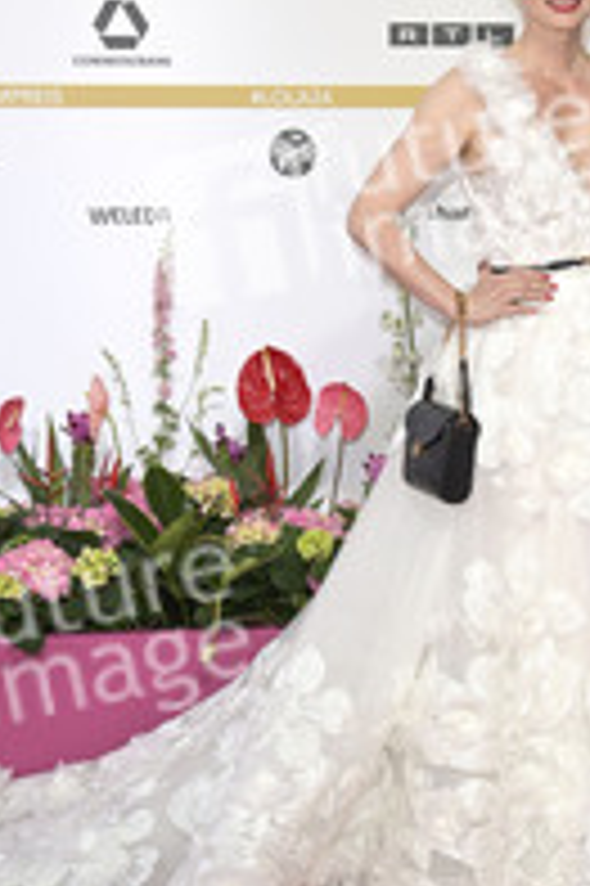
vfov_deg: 26.3
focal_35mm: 77
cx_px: 509
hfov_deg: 17.5
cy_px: 427
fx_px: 1896
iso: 640
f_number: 5
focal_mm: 38
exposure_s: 1/250
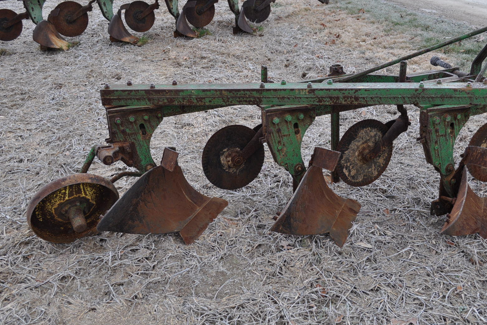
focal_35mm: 41
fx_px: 555
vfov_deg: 32.6
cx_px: 294
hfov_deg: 47.1
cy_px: 163
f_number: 5.6
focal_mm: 20
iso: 220
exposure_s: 1/125
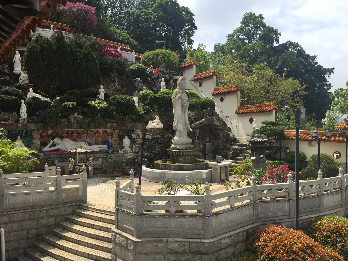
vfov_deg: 46.8
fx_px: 302
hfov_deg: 60.0
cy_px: 134
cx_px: 180
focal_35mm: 30
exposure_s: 1/1319
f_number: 2.2
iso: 32
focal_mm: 4.15
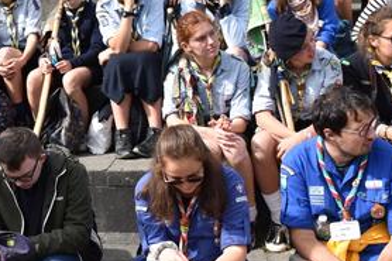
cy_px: 101
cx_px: -18
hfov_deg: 27.6
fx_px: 740
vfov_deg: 20.0
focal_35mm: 68
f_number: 9
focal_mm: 18
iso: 200
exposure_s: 1/320
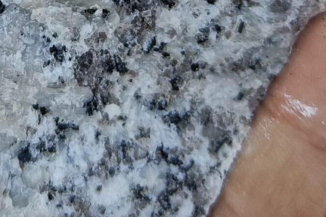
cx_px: 51
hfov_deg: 20.9
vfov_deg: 13.1
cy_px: -149
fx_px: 869
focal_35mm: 96
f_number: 1.8
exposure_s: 1/313
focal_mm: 5.59
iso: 50
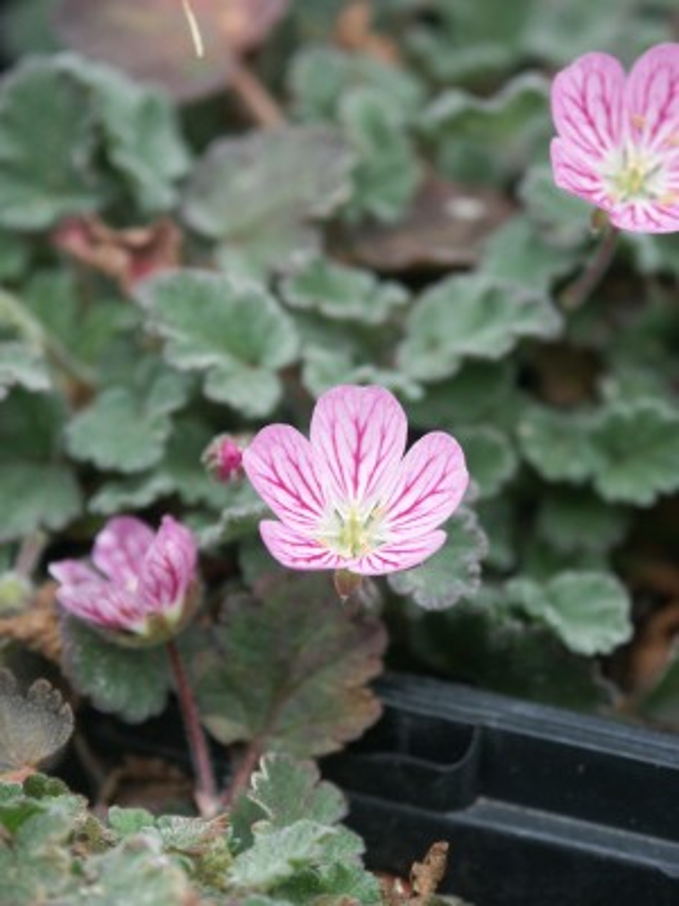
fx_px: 5205
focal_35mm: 199
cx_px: 340
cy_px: 453
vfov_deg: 9.9
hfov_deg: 7.5
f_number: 3.5
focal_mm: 50.48
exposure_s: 1/350
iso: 100
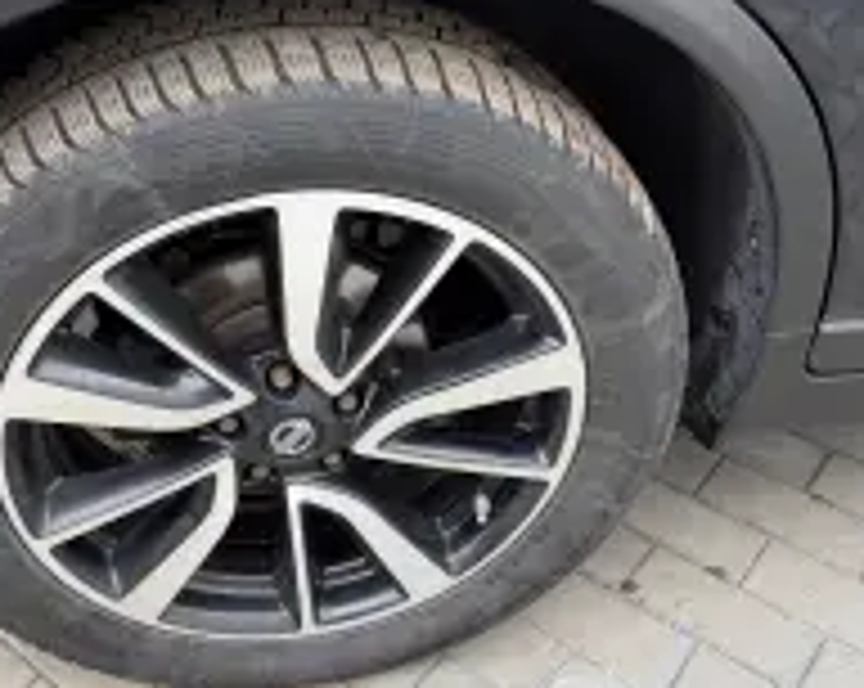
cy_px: 292
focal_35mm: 44
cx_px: 261
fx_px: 1123
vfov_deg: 34.0
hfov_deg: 41.3
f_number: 1.78
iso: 125
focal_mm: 6.76
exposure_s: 1/121
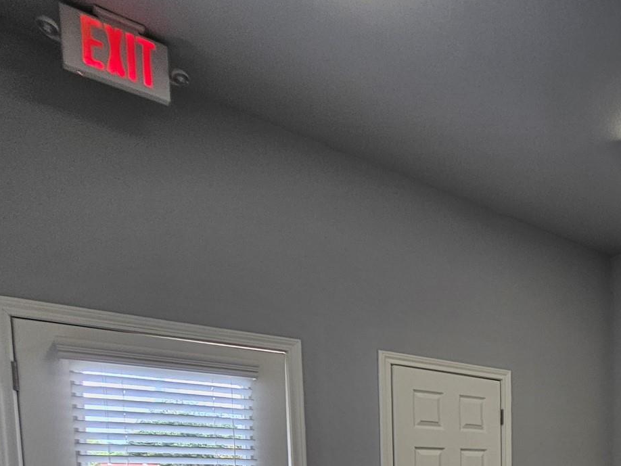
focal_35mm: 29
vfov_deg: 39.3
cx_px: 589
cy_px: 515
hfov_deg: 52.1
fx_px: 520
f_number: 2.2
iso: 50
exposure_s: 1/60
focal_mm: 2.2
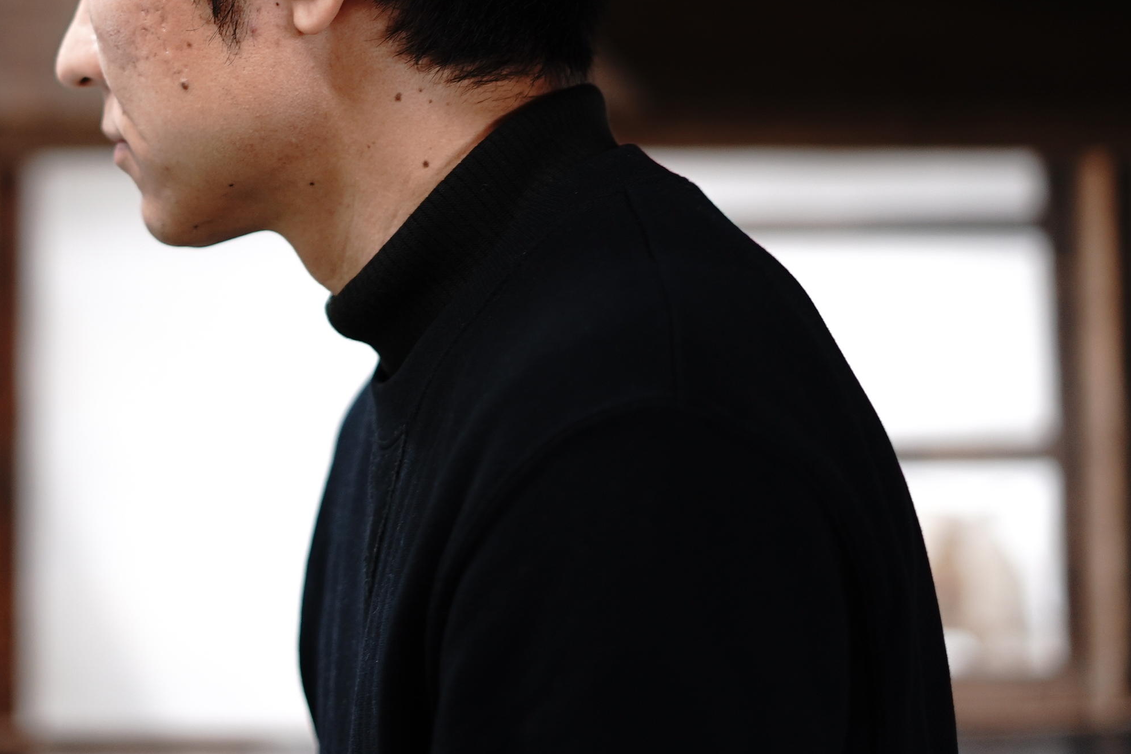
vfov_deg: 14.0
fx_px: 3048
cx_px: 236
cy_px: 57
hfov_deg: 20.8
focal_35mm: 97
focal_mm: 50
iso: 500
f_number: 1.8
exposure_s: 1/50
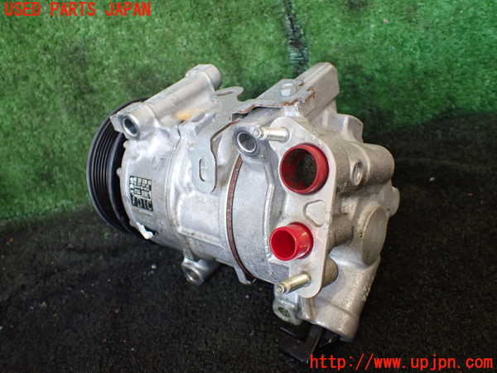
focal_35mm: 30
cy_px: 186
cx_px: 248
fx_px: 431
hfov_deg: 60.0
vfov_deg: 46.8
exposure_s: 1/125
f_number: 2.3
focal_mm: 5.4
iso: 400
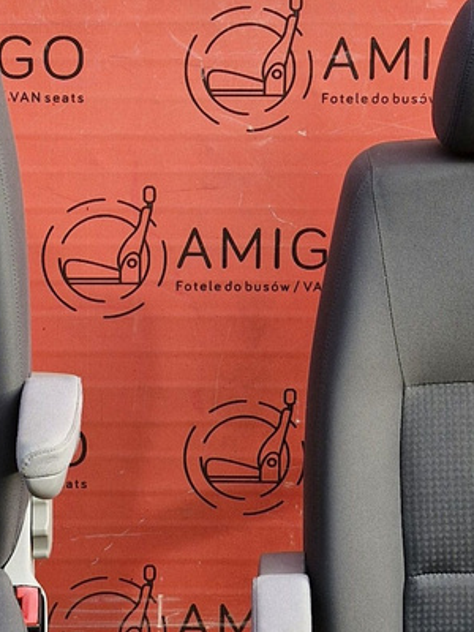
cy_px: 126
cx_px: 130
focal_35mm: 92
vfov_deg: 21.1
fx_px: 1680
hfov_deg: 16.0
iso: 50
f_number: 1.8
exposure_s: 1/204
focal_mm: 5.54
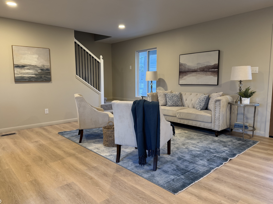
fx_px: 197
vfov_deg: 54.9
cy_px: 101
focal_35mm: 25
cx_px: 131
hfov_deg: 69.4
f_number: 1.78
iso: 200
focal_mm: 6.76
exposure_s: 1/60
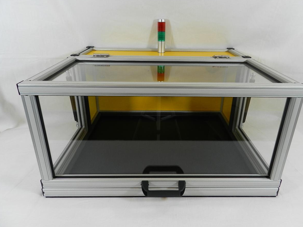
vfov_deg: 54.8
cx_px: 163
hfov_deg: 69.3
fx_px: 219
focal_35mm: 25
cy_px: 104
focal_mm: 4
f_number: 3.4
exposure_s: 1/40
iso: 160
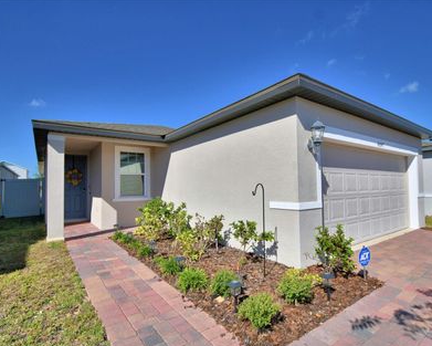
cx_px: 233
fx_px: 230
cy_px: 180
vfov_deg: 73.8
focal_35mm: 18
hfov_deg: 86.2
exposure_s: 1/2500
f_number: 4.5
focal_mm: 10
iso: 100
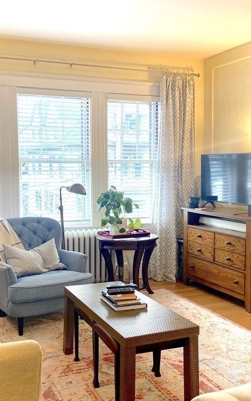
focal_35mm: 37
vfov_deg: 52.7
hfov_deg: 34.0
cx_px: 78
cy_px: 200
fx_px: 405
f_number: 1.8
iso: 80
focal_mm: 4.25
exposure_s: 1/111
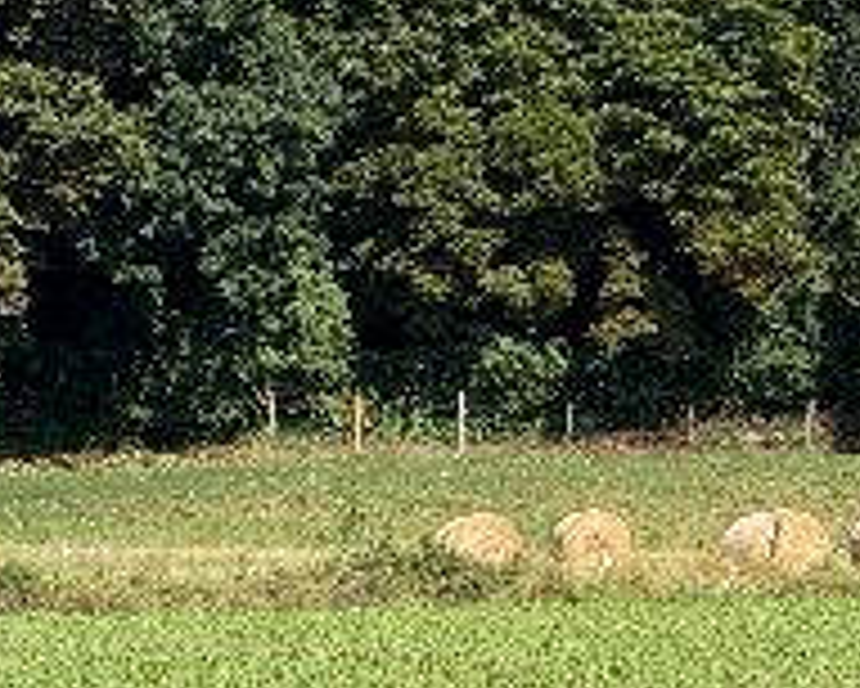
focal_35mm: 429
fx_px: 10925
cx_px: 1472
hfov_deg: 4.5
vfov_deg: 3.6
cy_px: -452
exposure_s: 1/2283
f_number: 2.8
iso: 64
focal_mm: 15.66
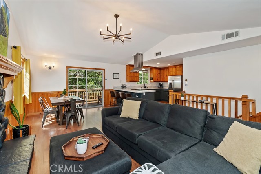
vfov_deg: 77.4
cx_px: 130
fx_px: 109
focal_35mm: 15
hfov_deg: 100.4
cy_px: 87
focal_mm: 10
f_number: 8
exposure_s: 1/30
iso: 400
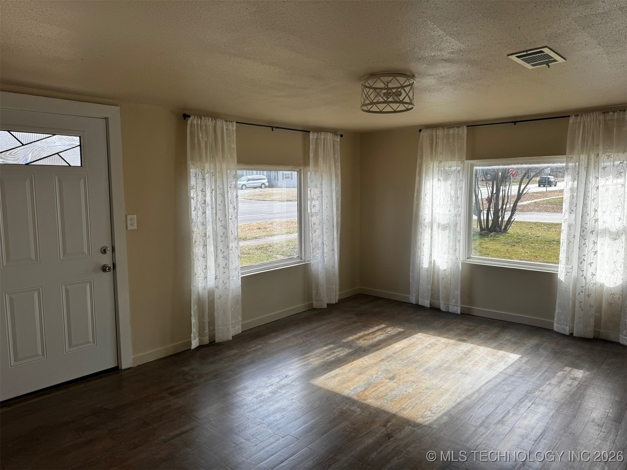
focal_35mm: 24
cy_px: 235
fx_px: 435
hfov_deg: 71.6
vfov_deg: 56.8
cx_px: 314
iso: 80
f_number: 1.78
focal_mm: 6.76
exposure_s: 1/484
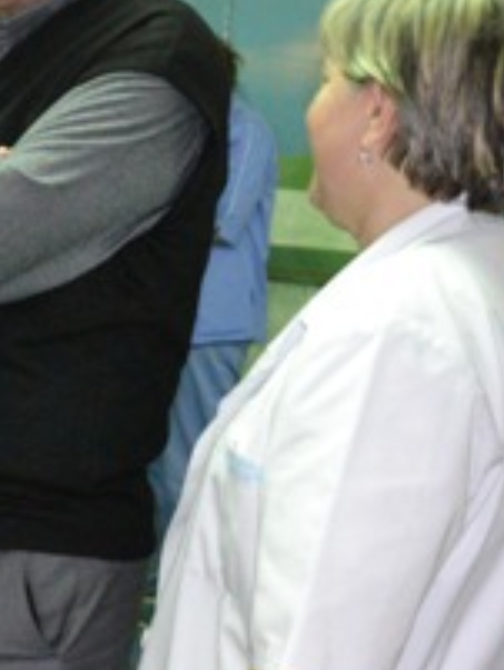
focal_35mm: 92
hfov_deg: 15.5
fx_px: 1784
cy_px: 195
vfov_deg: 21.2
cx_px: -107
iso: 3200
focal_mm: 20
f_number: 3.8
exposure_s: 1/60
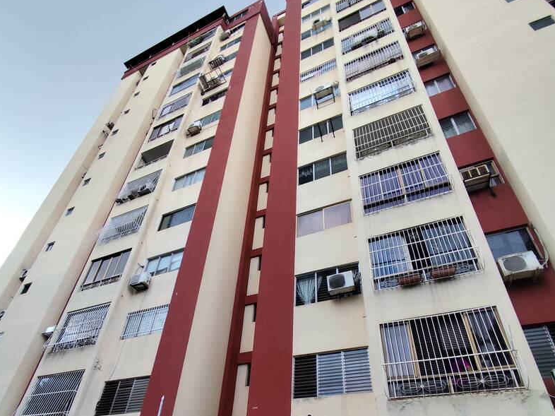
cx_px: 271
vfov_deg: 58.3
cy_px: 305
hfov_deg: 76.4
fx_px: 353
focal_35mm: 22
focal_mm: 1.65
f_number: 2.2
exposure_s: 1/208
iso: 50
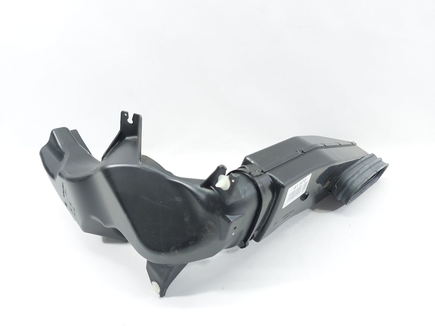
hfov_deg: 71.6
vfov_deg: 56.8
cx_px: 218
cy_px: 163
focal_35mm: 24
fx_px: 302
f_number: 1.8
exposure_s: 1/50
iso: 100
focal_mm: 5.23
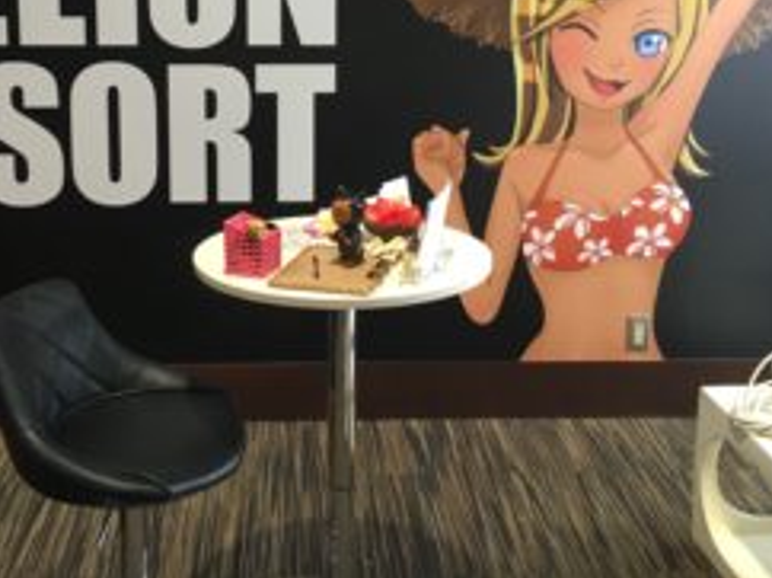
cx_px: 325
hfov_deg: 39.6
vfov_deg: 29.4
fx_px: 1069
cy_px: 102
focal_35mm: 48
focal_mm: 4.15
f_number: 2.2
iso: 50
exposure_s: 1/20
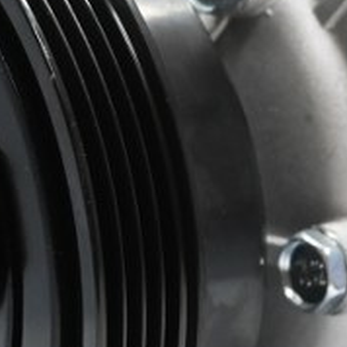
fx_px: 1621
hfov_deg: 12.1
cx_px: 306
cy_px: 147
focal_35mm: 143
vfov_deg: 12.2
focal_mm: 25
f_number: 4.2
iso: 2200
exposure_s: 1/125
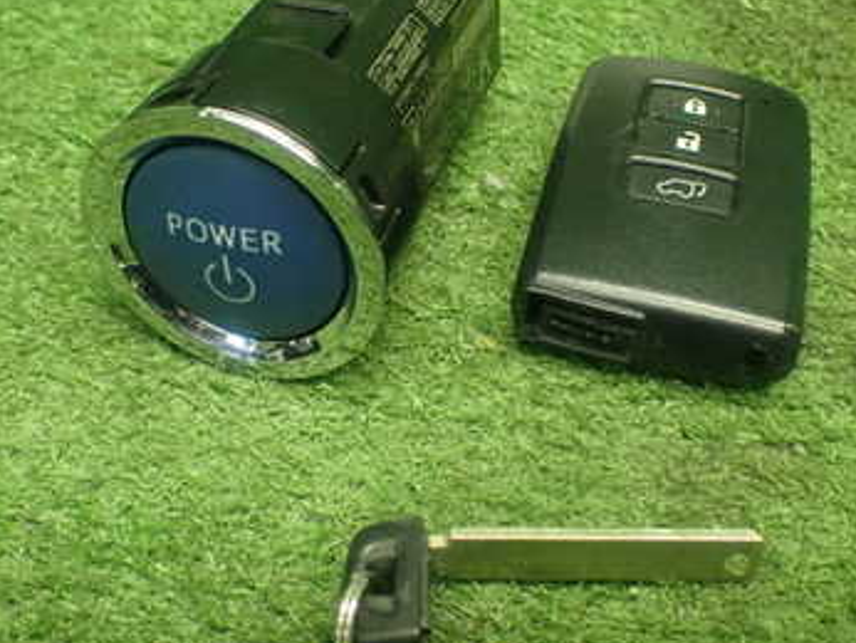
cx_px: 418
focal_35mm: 52
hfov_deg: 36.8
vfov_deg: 28.0
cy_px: 267
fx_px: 1287
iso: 800
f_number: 2.3
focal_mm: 5.4
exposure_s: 1/100
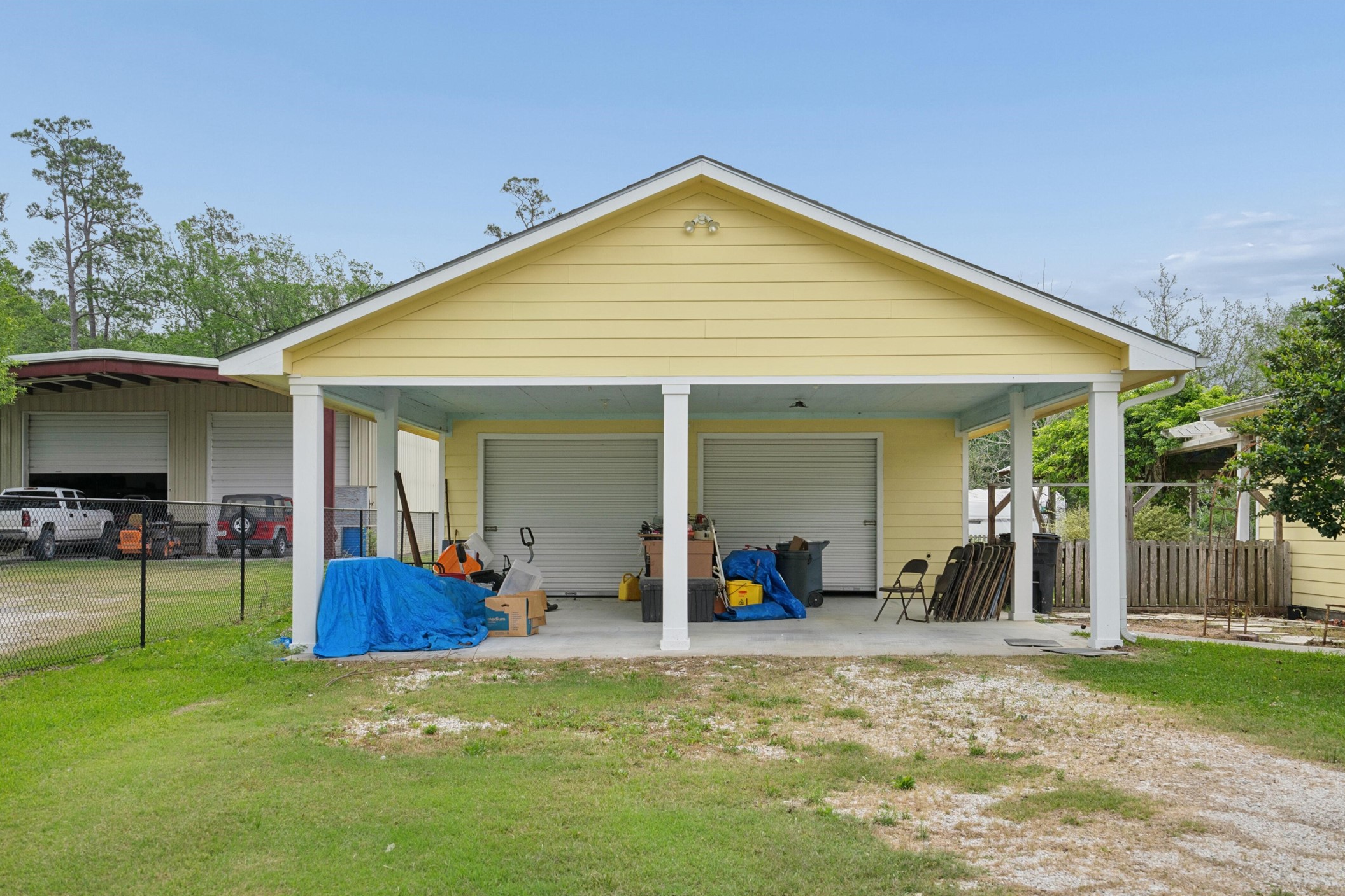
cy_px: 459
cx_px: 681
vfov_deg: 36.9
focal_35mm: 36
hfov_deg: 53.1
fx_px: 1345
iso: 400
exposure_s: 1/800
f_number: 8
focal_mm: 35
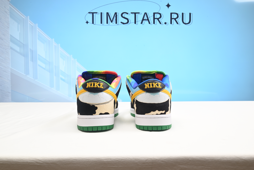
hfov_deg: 61.1
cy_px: 85
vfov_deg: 43.0
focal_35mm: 30
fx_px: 215
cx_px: 127
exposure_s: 1/1.6
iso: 100
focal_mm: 30.5
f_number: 16
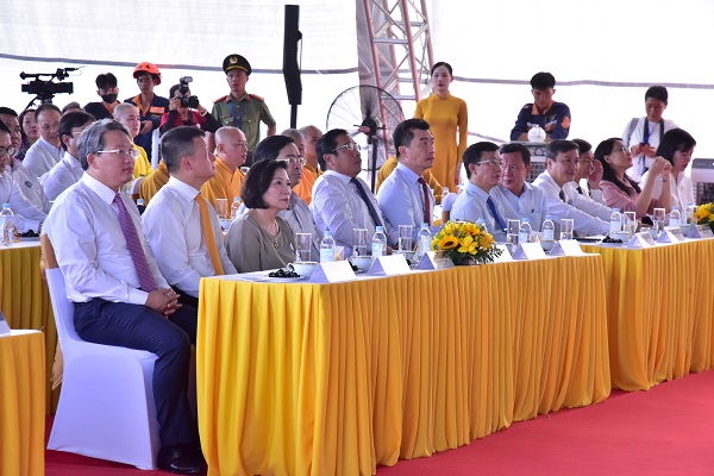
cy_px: 238
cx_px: 357
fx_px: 2181
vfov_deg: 12.5
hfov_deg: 18.6
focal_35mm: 110
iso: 3200
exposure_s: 1/320
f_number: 9
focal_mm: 110
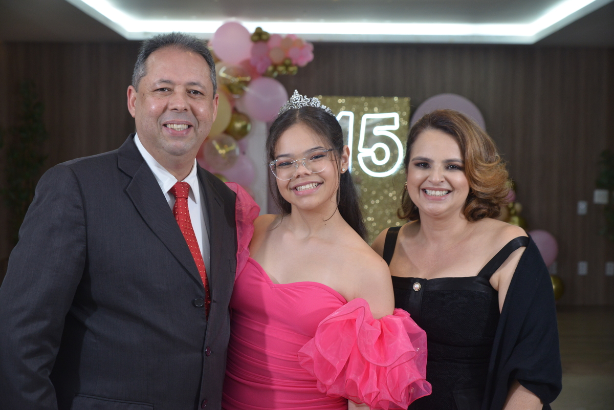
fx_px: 1280
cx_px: 307
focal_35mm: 75
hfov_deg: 27.0
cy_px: 205
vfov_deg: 18.2
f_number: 6.3
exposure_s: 1/80
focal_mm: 75
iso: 1600
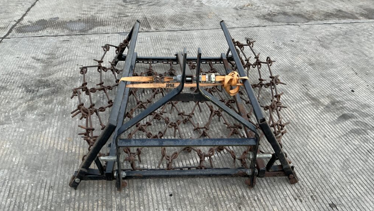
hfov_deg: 62.6
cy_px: 114
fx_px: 307
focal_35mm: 31
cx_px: 188
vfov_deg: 37.8
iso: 20
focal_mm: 3
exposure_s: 1/122
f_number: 1.8
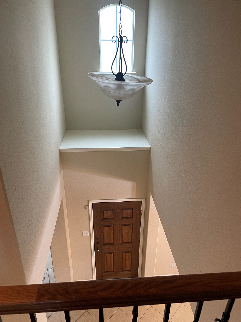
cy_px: 161
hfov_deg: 53.1
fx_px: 241
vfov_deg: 67.3
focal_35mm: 26
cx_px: 120
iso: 200
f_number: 1.6
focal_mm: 4.2
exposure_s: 1/60
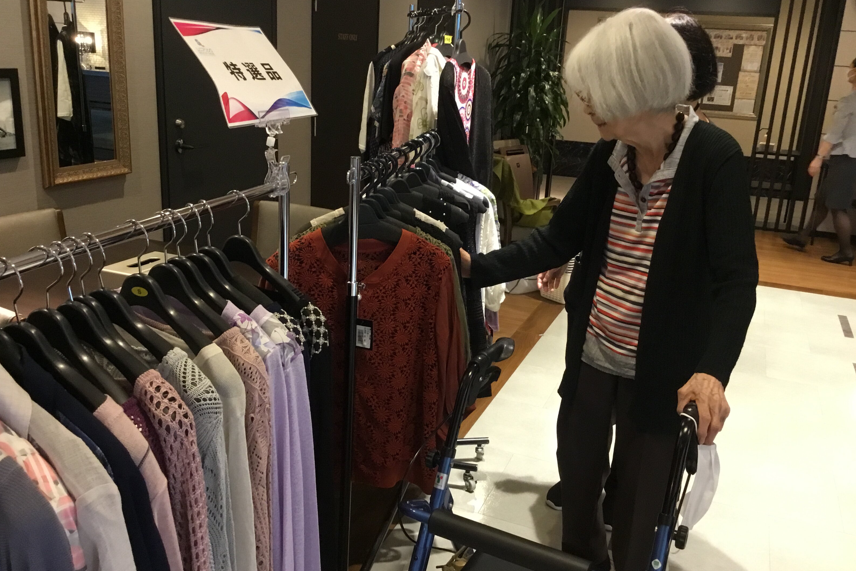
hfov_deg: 57.2
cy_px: 283
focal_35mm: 33
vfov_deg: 40.0
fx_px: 785
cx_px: 422
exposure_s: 1/30
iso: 160
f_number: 2.4
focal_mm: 3.3
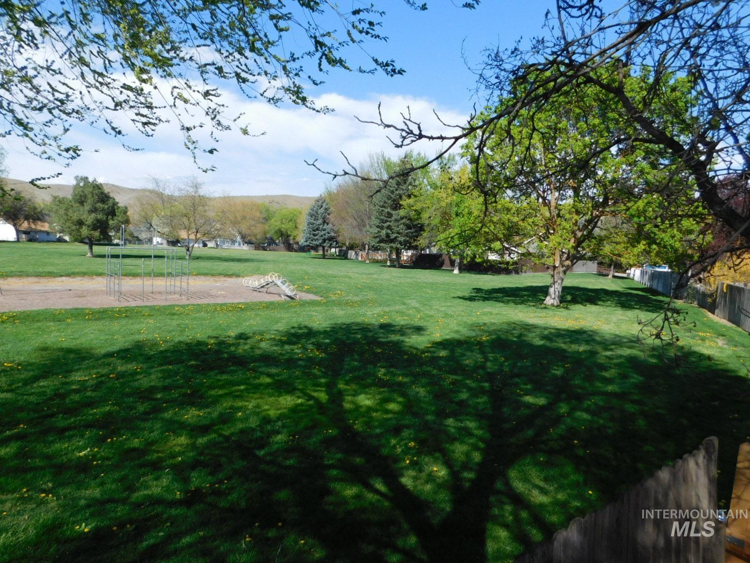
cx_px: 375
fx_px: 498
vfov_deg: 58.9
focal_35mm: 23
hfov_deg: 73.9
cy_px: 282
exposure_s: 1/1500
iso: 125
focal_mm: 4
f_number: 3
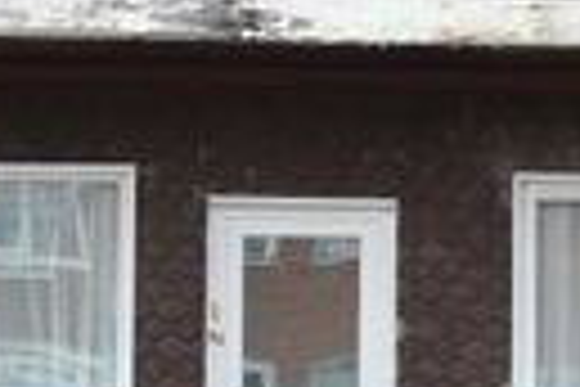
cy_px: -7
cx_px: 360
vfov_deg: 5.8
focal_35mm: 237
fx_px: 3814
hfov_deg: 8.7
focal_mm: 29
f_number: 6.3
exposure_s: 1/160
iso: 100
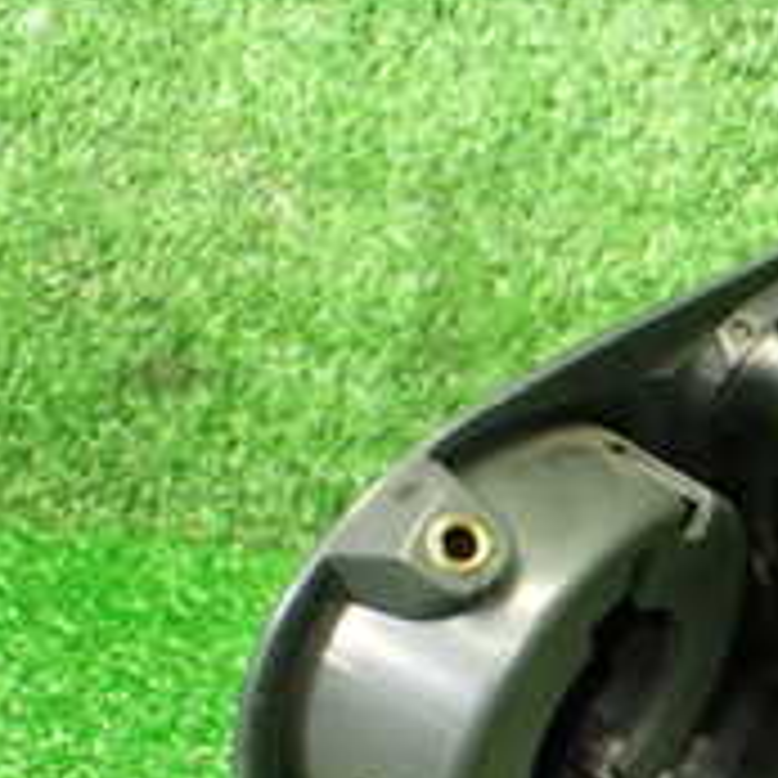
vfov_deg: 18.6
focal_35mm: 92
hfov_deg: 17.1
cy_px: 661
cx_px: 1160
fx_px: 2339
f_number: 2.3
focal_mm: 5.4
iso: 800
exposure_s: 1/60
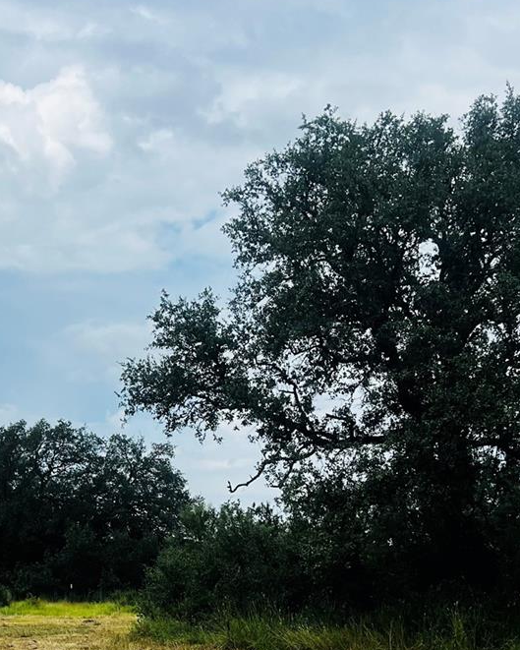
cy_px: 616
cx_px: 200
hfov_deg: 25.7
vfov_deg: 30.2
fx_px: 1135
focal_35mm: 59
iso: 50
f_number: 1.5
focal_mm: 5.7
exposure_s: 1/5587
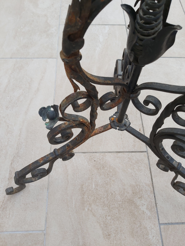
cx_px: 92
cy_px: 123
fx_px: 185
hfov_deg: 53.1
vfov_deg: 67.3
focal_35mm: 26
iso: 64
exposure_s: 1/386
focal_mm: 3.92
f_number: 1.7
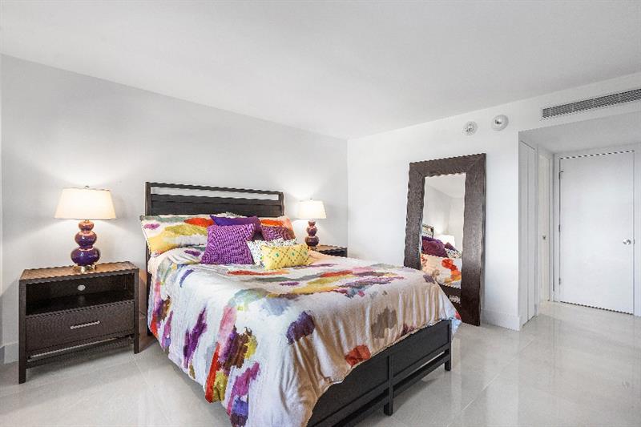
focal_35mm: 16
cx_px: 320
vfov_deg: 73.7
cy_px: 214
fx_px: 285
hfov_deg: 96.7
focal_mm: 16
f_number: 8
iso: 160
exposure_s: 1/25
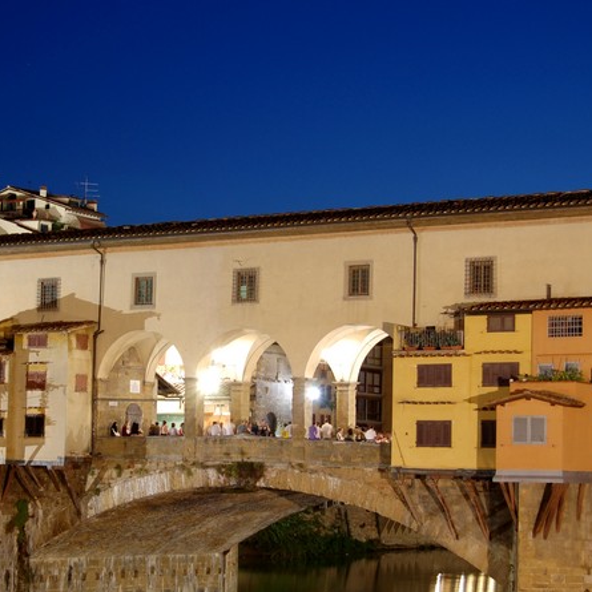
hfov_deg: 19.8
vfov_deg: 19.9
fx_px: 1683
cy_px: 311
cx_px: 164
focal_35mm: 87
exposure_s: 6
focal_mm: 38
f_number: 4.8
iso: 200
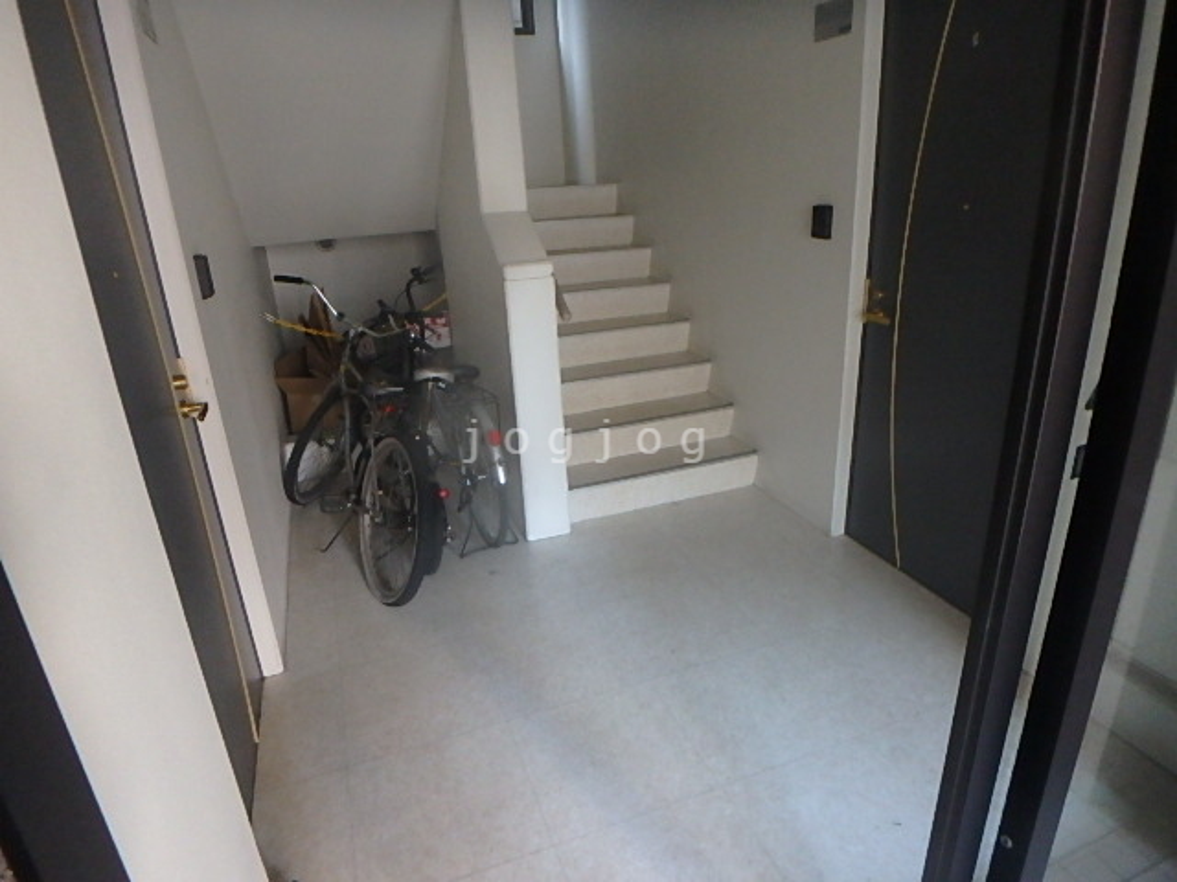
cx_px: 588
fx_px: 714
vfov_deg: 63.4
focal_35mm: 21
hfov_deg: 79.0
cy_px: 441
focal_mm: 3.7
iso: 800
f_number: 3.5
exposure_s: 1/30
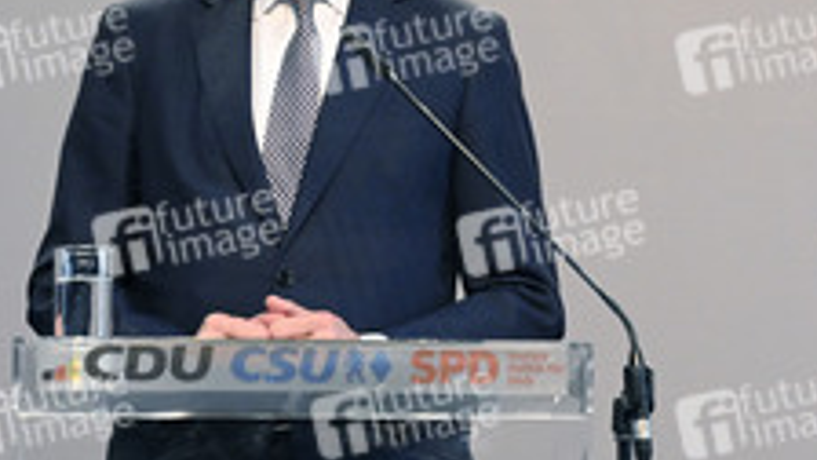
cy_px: 142
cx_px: 819
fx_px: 3055
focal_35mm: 141
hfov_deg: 15.0
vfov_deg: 8.6
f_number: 5
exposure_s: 1/640
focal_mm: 67
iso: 4000
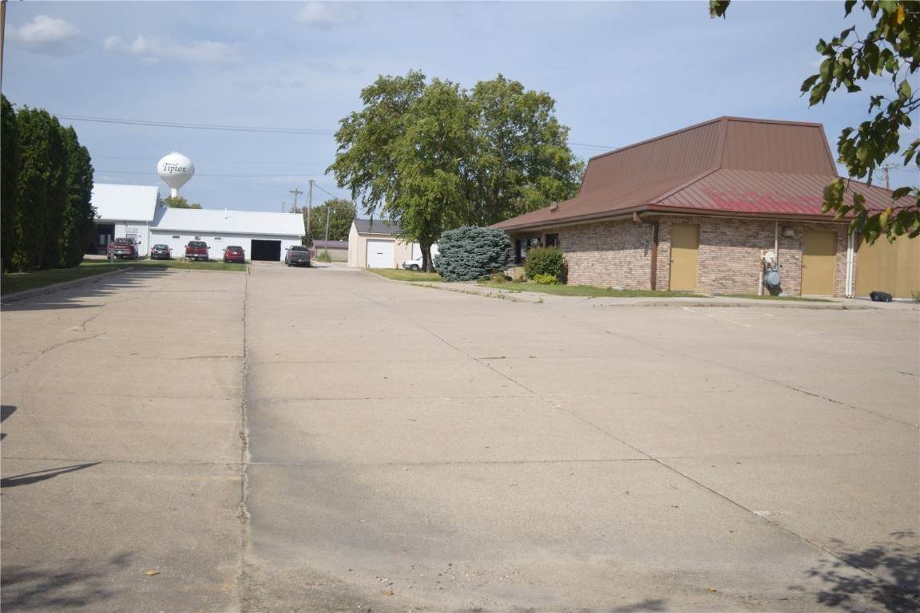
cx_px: 460
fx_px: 997
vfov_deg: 34.2
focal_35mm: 39
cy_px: 306
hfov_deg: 49.6
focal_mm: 26
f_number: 4
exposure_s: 1/3200
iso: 200
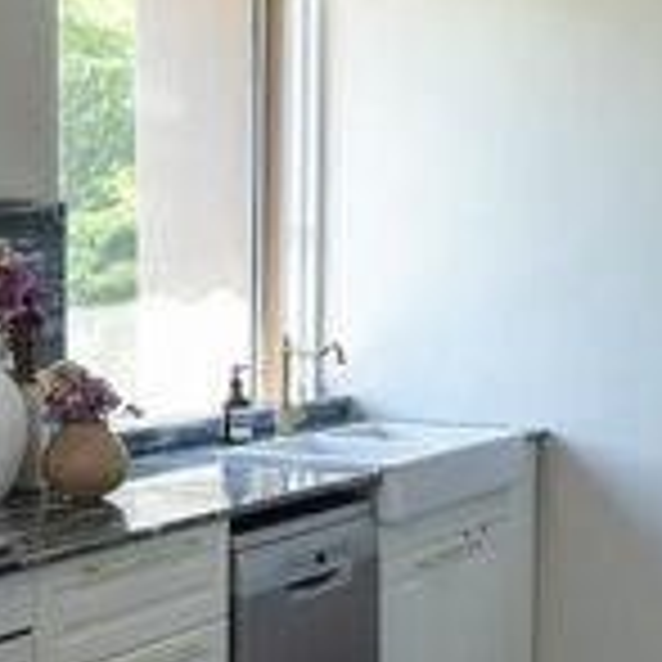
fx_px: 1406
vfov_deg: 26.0
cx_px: 354
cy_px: 540
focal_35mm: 65
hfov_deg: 26.5
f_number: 5.6
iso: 250
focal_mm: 11
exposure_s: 1/60
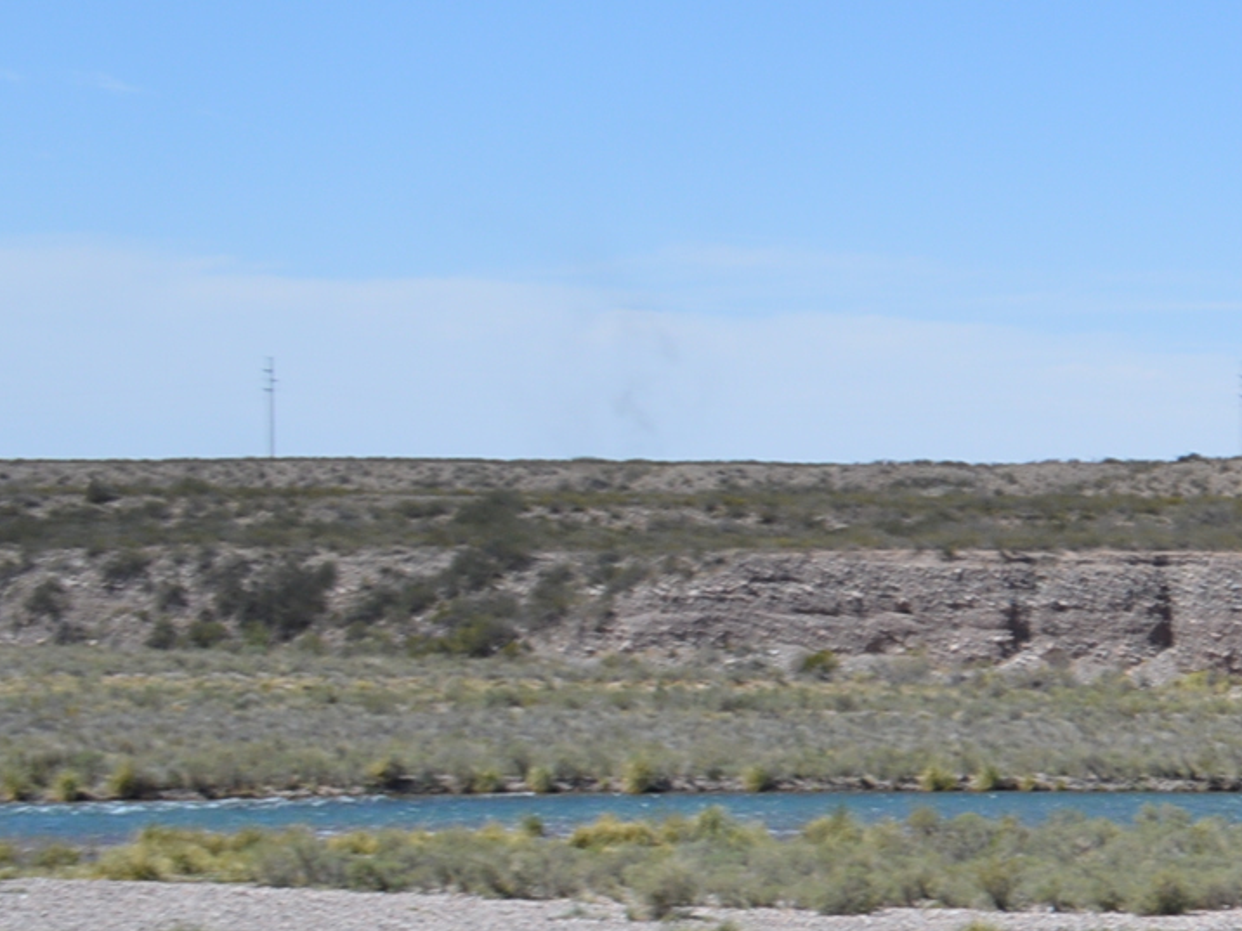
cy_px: 1021
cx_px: 2390
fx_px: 3911
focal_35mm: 109
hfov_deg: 15.1
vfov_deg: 13.3
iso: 100
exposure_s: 1/250
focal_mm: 18
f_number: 8
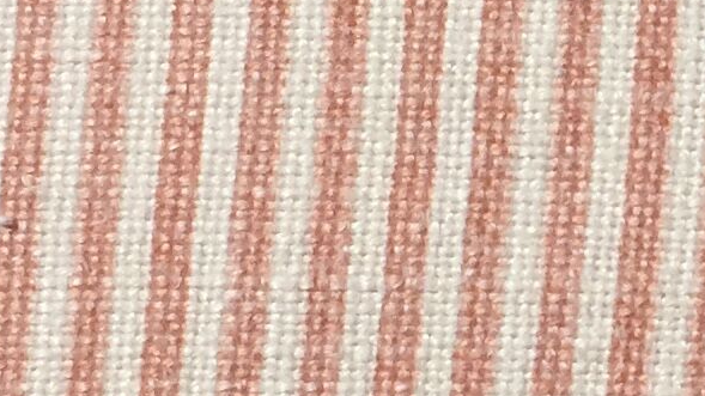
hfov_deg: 12.0
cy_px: 207
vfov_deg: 6.9
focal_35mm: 175
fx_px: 3271
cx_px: 907
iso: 32
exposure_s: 1/7937
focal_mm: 4.15
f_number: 2.2
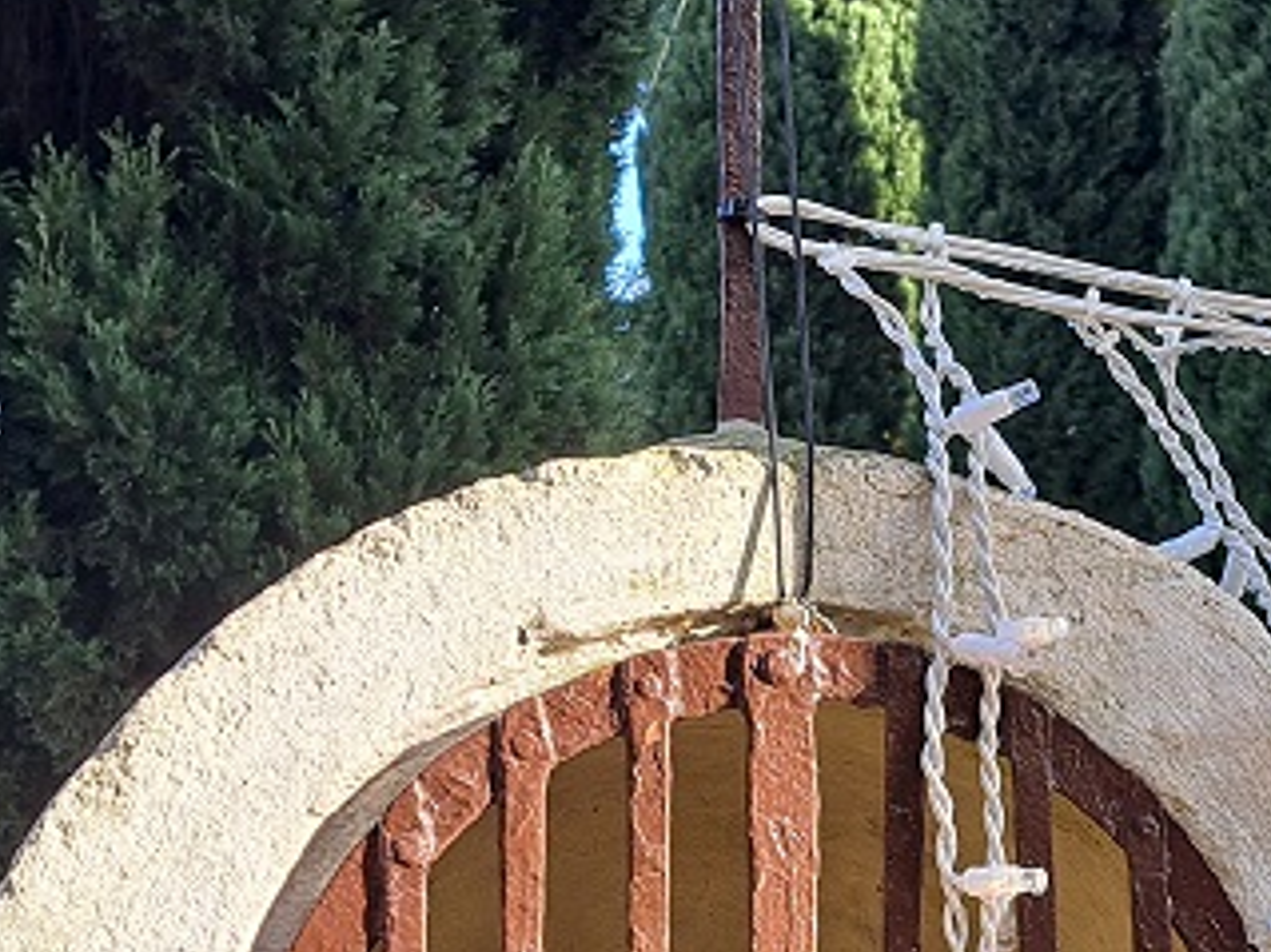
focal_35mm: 77
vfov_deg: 18.5
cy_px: 992
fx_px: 2826
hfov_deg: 25.2
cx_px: 885
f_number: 1.8
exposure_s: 1/405
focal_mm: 5.23
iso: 50
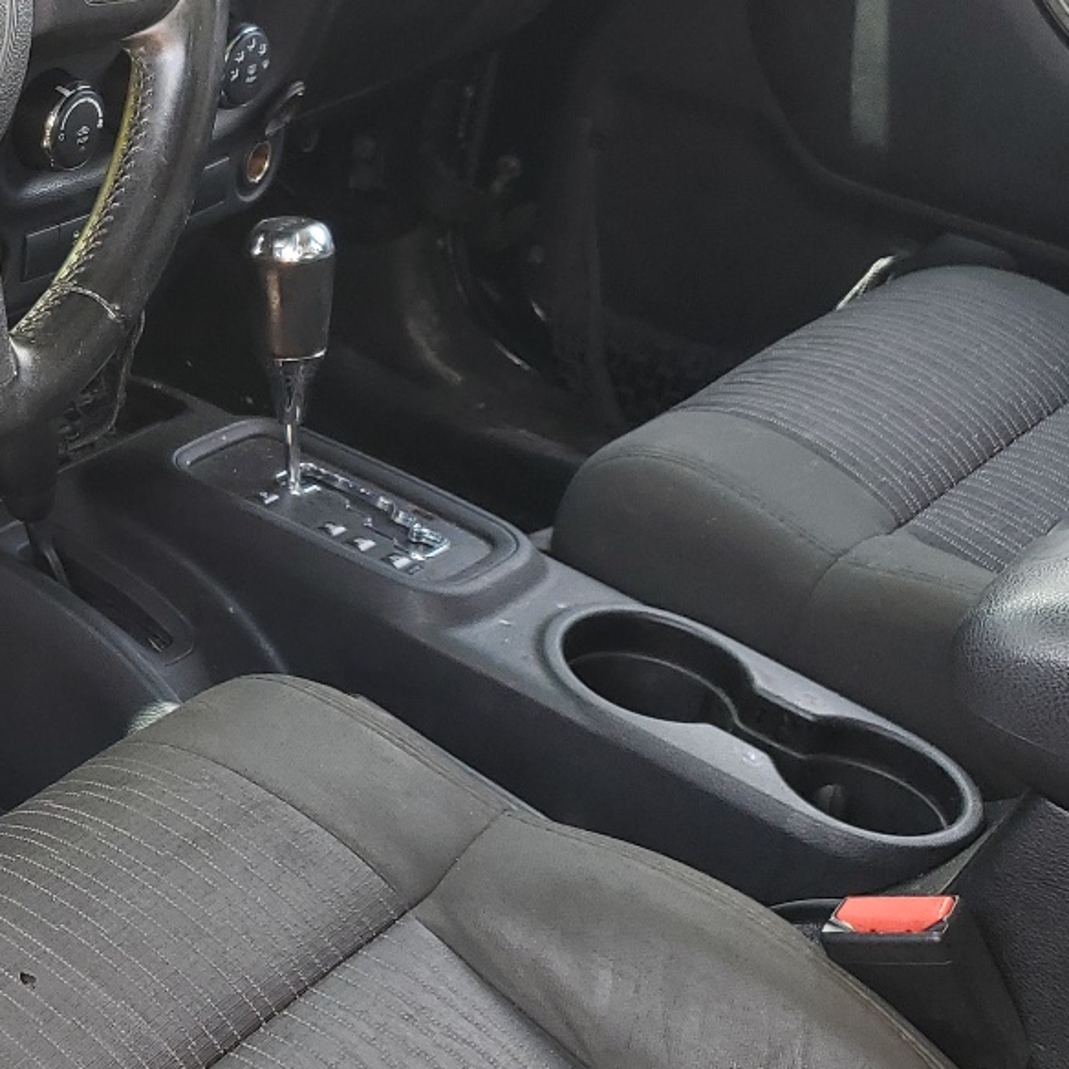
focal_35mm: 63
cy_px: 445
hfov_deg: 24.6
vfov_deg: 27.3
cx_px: -221
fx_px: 2201
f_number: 1.5
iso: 50
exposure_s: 1/175
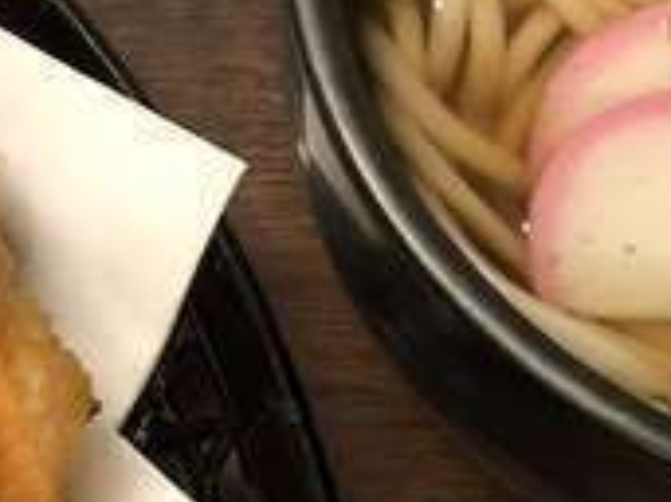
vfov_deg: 11.2
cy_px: 35
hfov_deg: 15.1
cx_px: 290
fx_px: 2538
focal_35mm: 131
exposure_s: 1/7
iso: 100
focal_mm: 4
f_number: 1.8
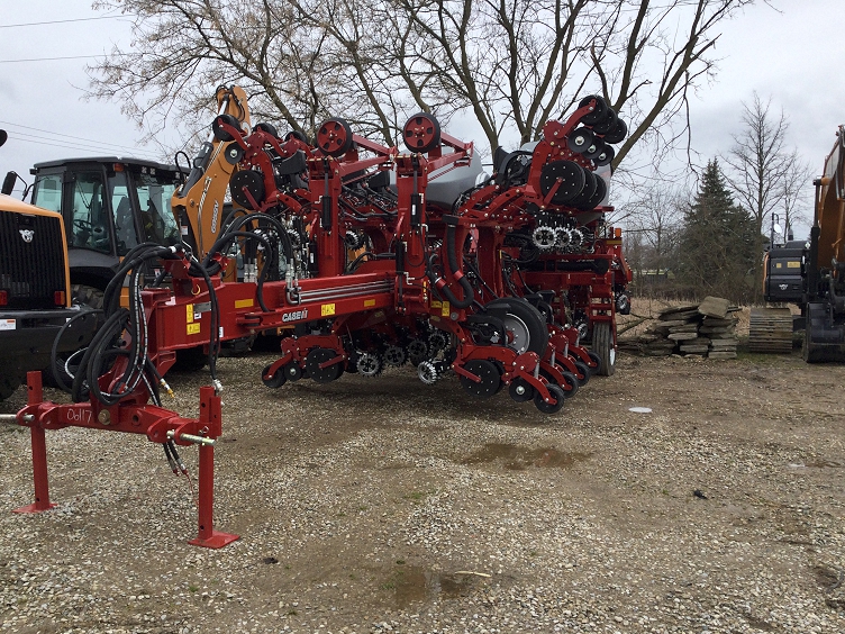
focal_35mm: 33
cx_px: 411
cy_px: 330
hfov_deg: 55.3
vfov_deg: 42.9
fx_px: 806
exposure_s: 1/491
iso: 25
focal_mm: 3.3
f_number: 2.4
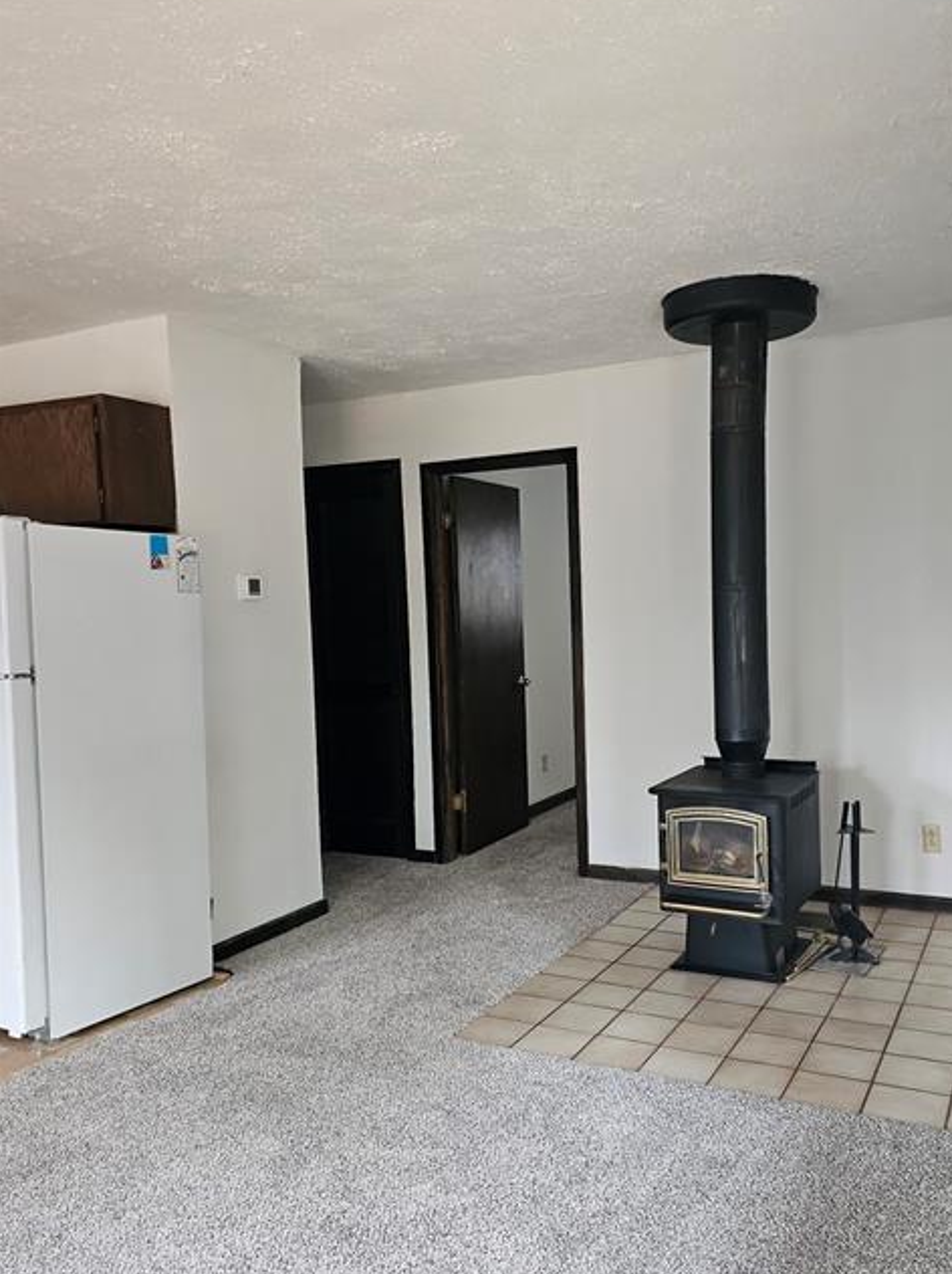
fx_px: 1028
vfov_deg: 63.4
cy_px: 680
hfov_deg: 49.3
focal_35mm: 28
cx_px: 576
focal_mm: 6.3
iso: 1250
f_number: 1.7
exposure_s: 1/240
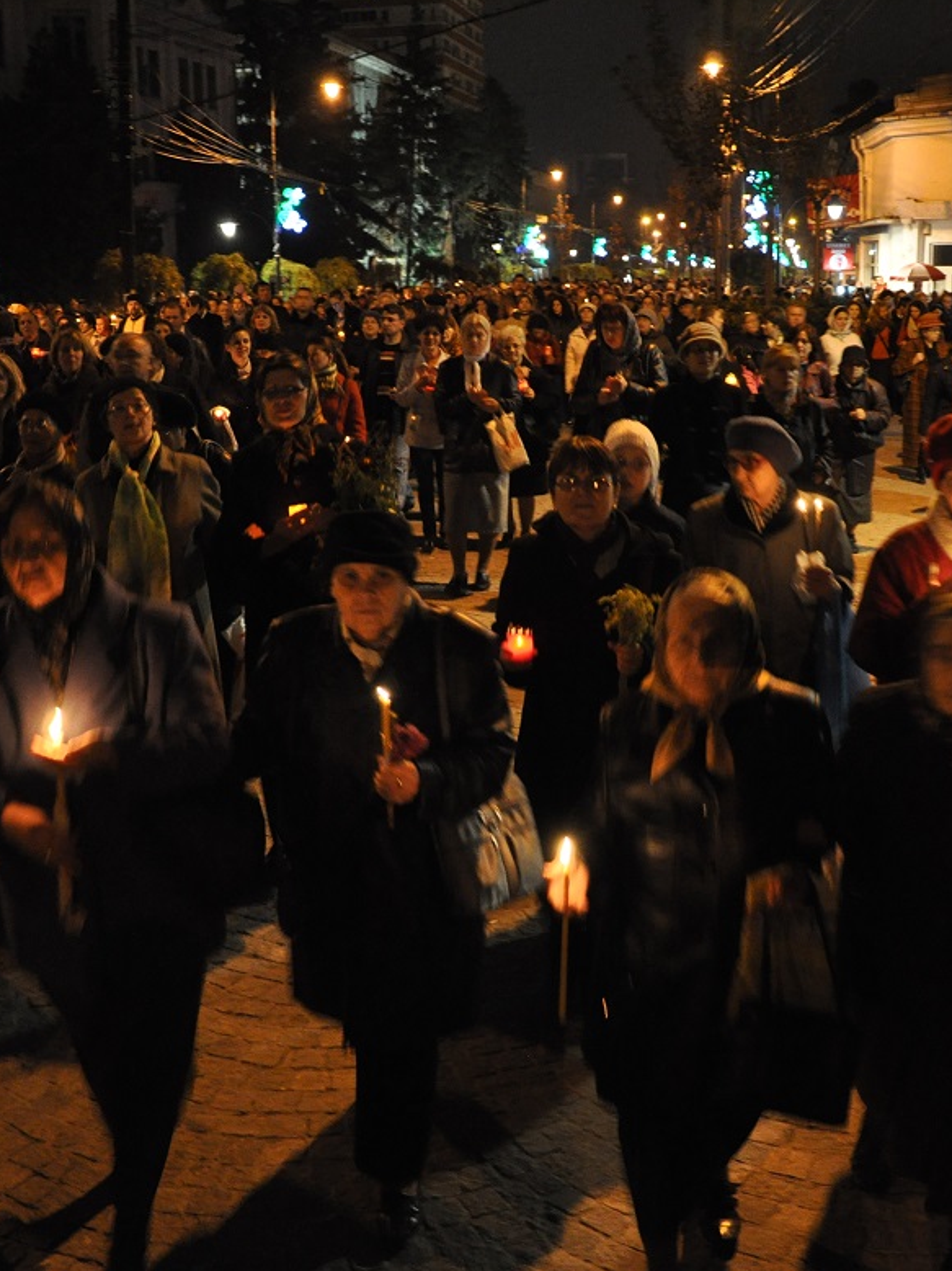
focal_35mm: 40
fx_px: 1468
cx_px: 524
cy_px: 643
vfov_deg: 46.8
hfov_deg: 35.9
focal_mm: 18
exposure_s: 1/15
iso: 1600
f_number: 4
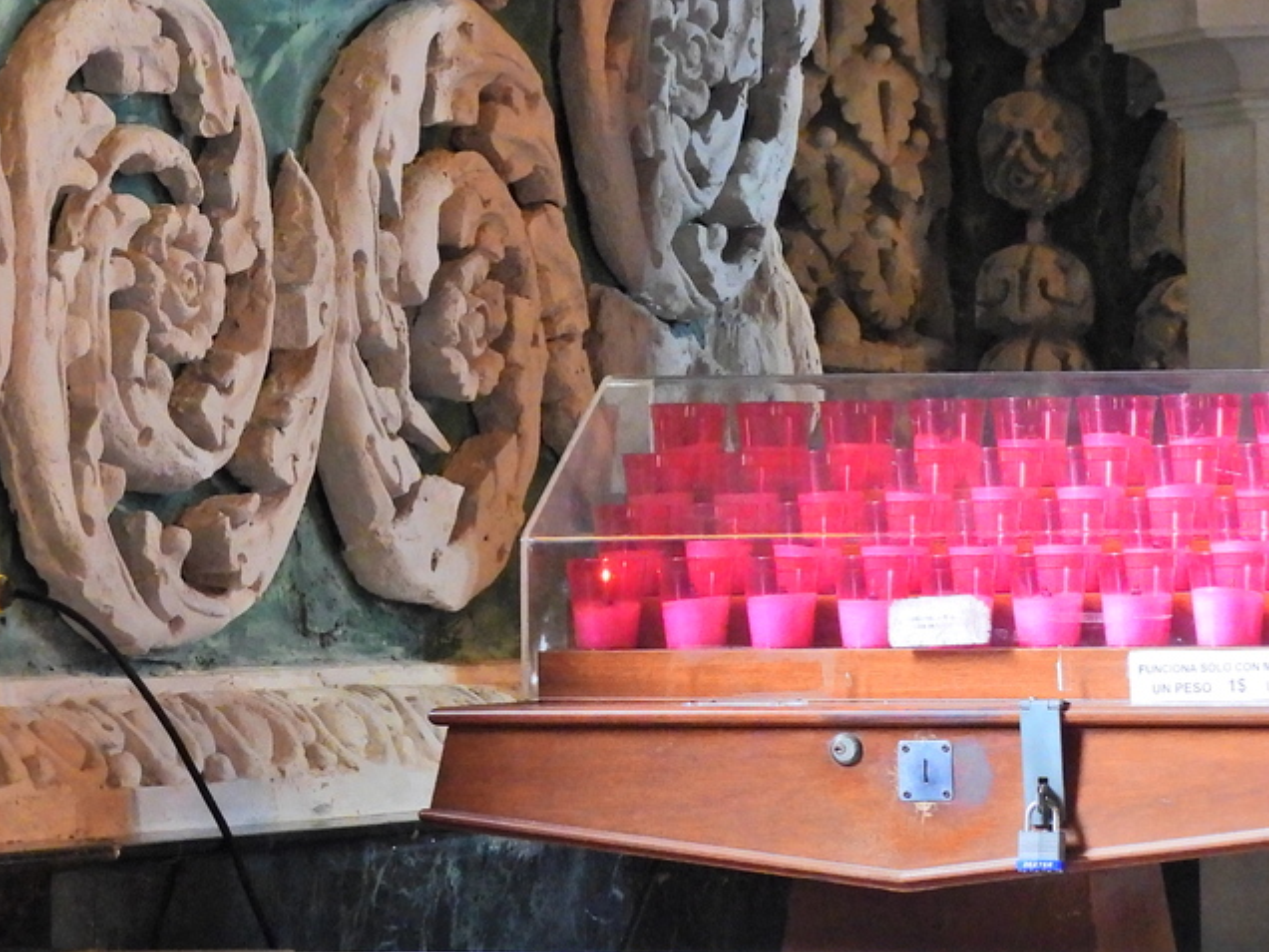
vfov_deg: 8.7
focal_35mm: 171
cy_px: 192
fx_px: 6269
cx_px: 295
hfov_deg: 11.5
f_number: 4
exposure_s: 1/15
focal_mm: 15.2
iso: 800
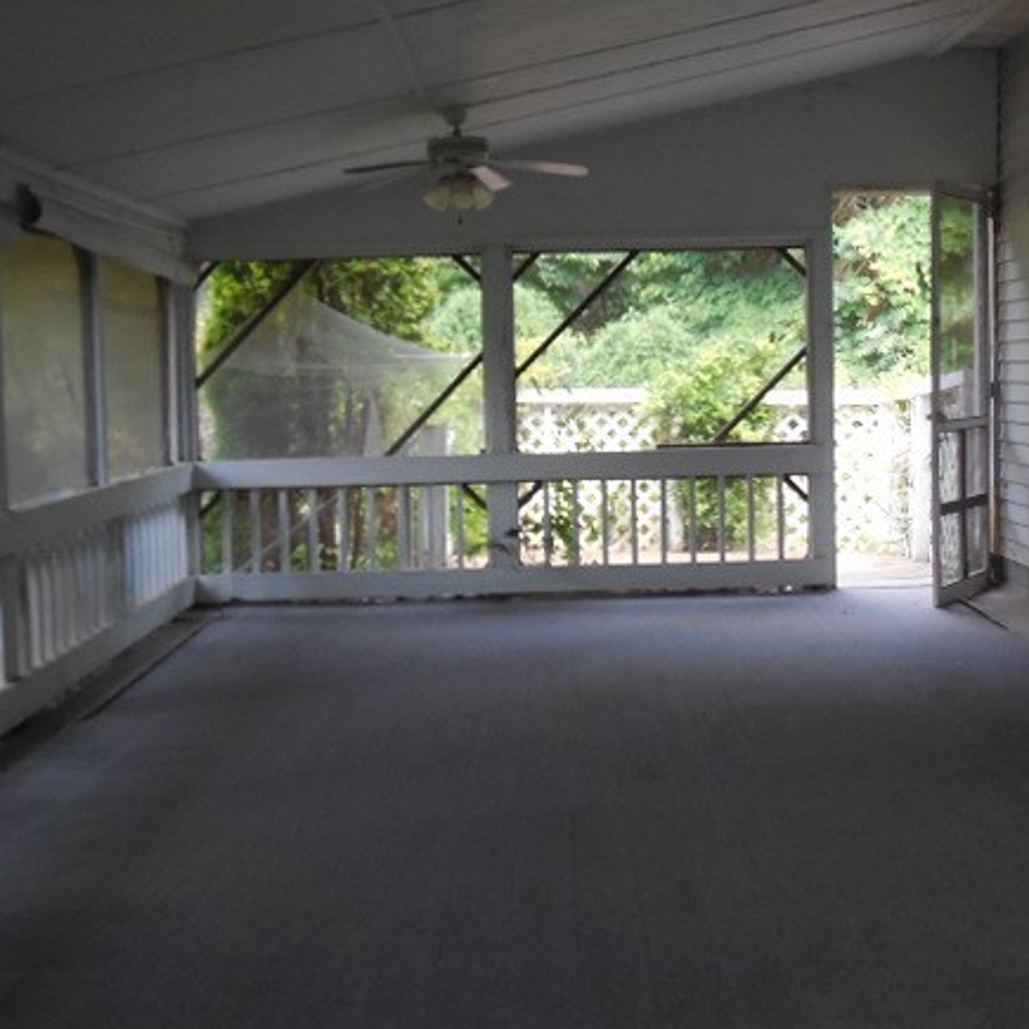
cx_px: 558
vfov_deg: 32.8
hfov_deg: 32.8
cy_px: 485
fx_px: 1749
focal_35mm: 52
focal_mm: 7.1
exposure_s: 1/100
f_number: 3.6
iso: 400
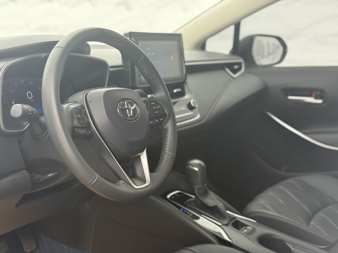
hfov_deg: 39.7
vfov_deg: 30.3
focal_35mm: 48
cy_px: 126
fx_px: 469
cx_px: 169
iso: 100
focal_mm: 6.76
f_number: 1.78
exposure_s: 1/242
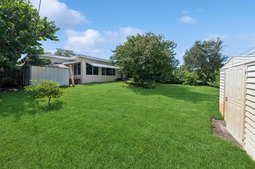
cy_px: 84
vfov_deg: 85.3
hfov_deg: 108.4
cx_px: 128
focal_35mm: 13
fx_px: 92
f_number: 11
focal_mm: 13
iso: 100
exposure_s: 1/125
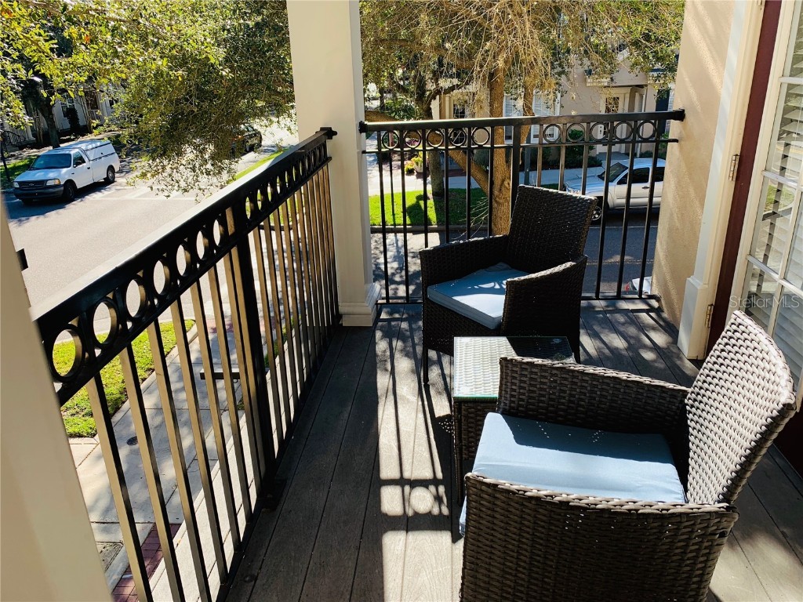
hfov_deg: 67.3
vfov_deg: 53.1
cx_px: 402
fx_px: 603
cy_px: 301
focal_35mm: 26
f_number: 1.8
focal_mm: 4.25
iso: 25
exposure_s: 1/518
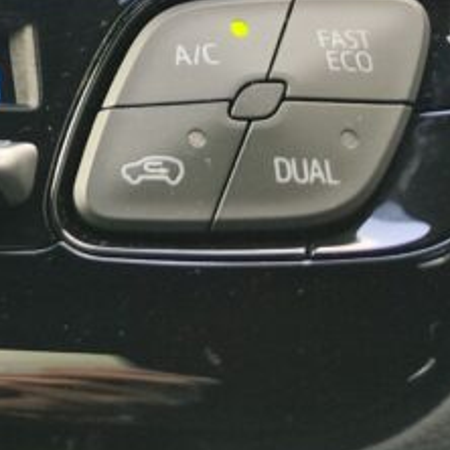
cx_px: -389
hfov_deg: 13.9
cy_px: -401
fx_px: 1618
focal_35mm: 110
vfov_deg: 13.8
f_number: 1.69
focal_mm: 7.01
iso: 95
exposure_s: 1/100
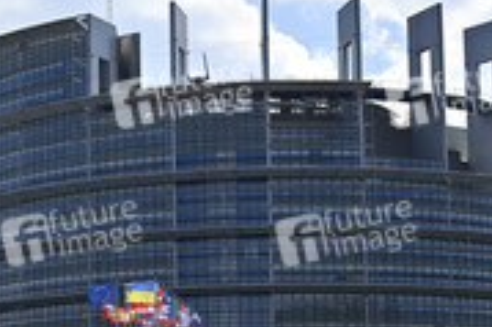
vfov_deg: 13.4
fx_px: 1379
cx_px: 109
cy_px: 302
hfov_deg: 20.0
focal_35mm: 101
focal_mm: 40
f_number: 4
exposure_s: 1/1600
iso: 80
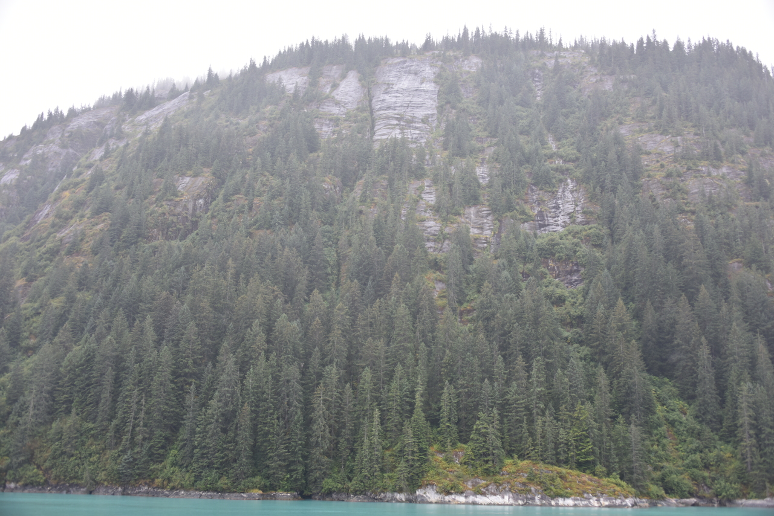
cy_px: 258
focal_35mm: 35
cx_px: 387
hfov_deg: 54.4
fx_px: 753
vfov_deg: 37.9
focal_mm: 35
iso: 200
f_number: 3.8
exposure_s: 1/80
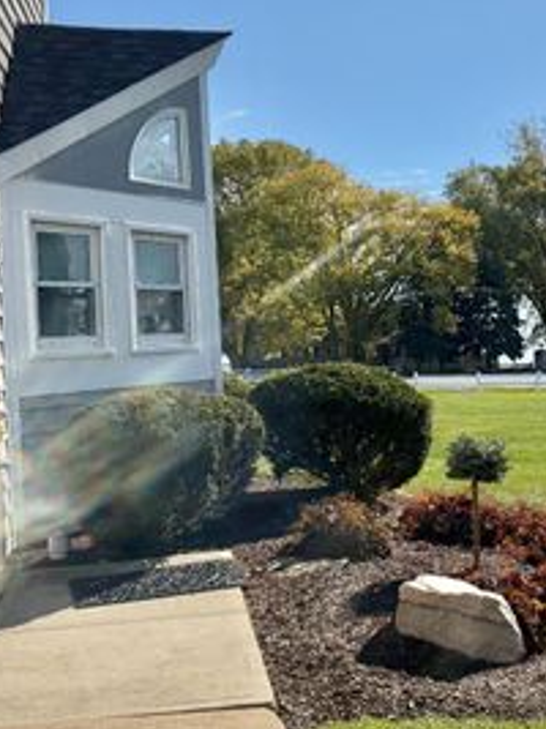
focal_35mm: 45
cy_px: 351
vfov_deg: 42.1
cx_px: 489
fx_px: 947
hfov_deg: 30.8
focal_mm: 6.76
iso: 80
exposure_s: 1/7353
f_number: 1.78
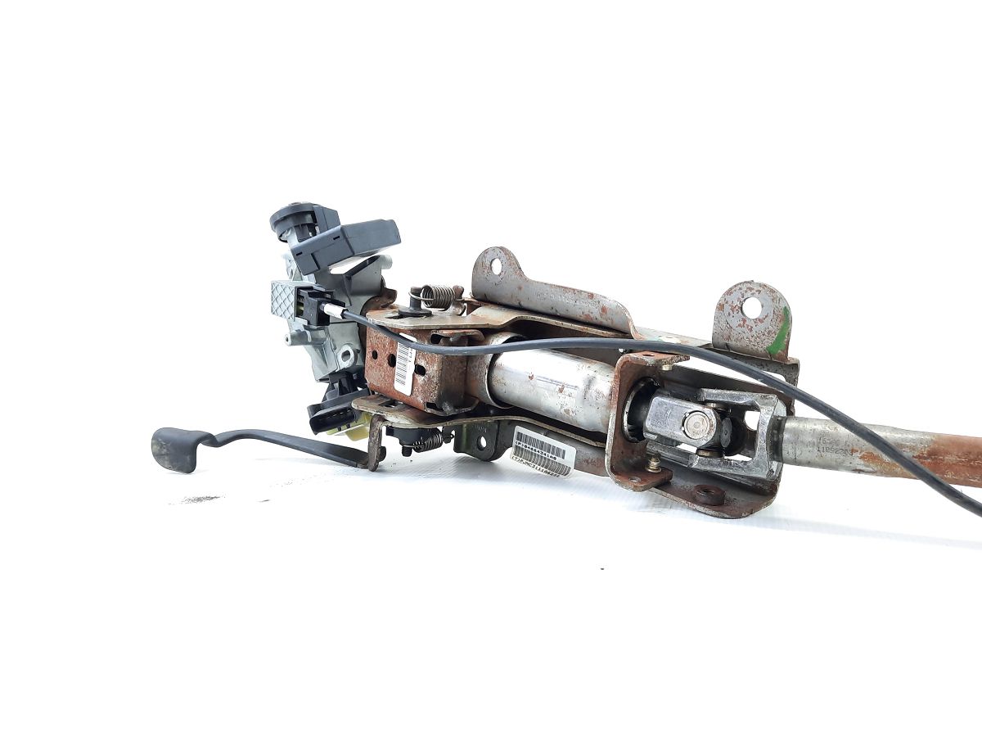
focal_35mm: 25
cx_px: 491
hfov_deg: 69.4
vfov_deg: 54.9
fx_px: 709
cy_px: 368
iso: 160
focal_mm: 4.6
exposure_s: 1/50
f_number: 2
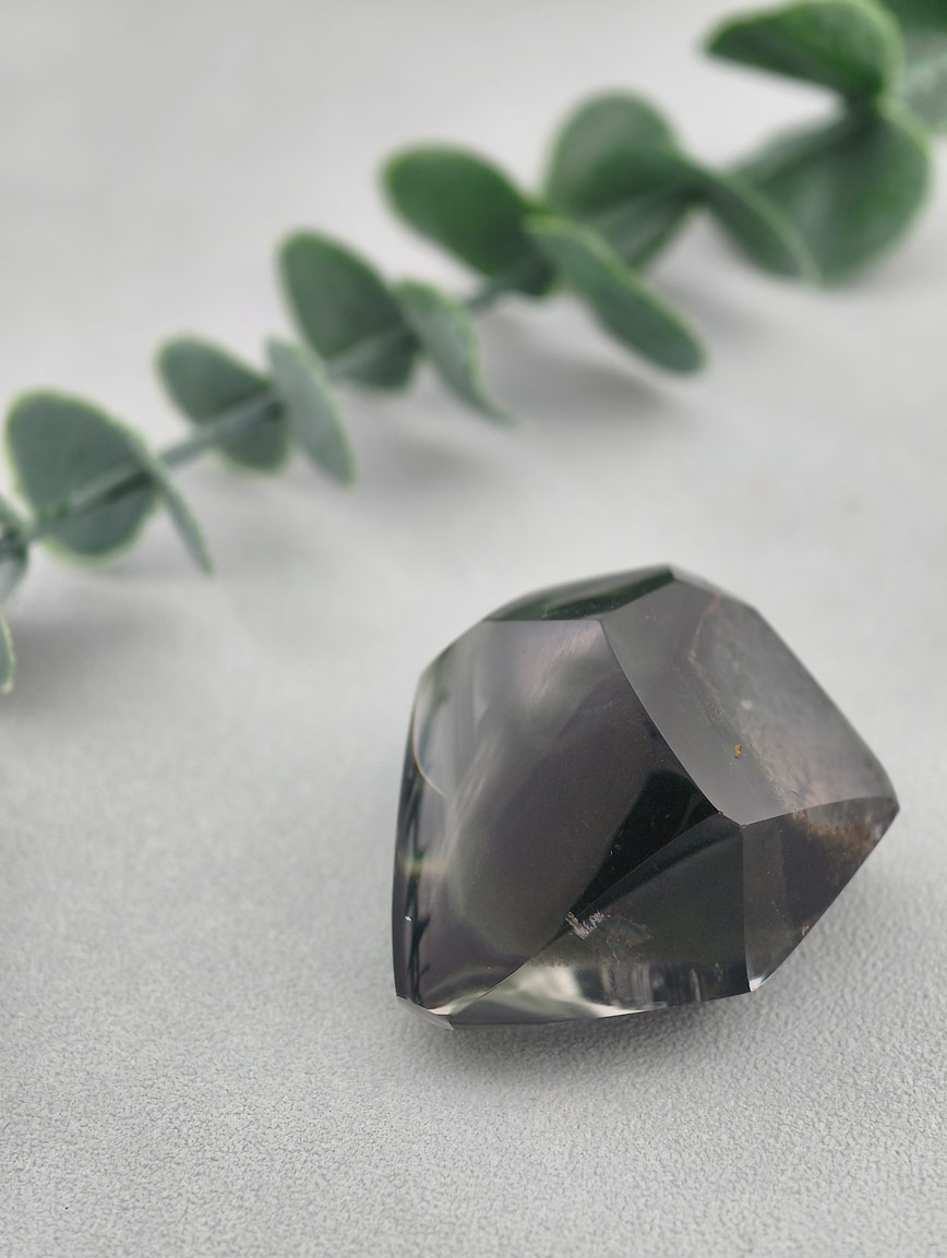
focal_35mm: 85
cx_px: 474
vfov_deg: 23.0
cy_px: 629
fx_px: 3093
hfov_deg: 17.4
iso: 125
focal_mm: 22.48
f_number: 2.67
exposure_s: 1/160
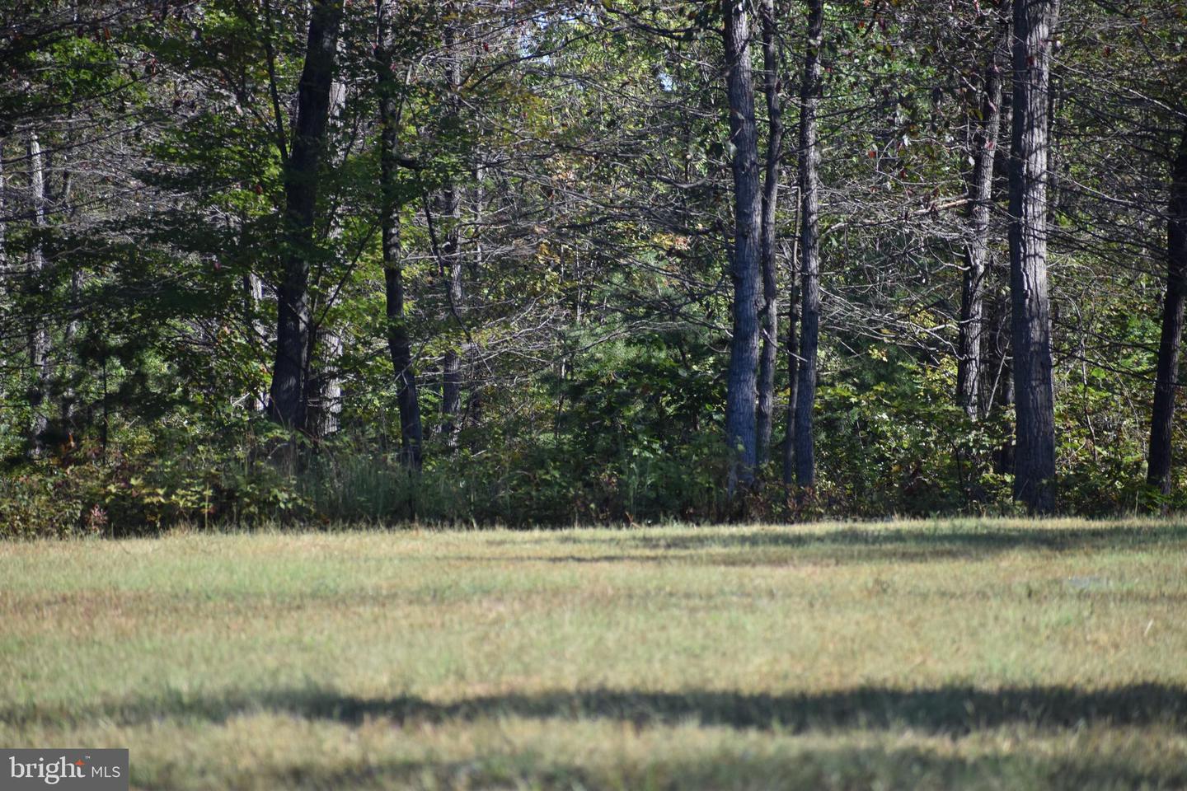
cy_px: 396
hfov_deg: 5.5
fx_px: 12364
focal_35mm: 375
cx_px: 594
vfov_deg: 3.7
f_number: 6.3
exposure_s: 1/640
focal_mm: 250
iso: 250
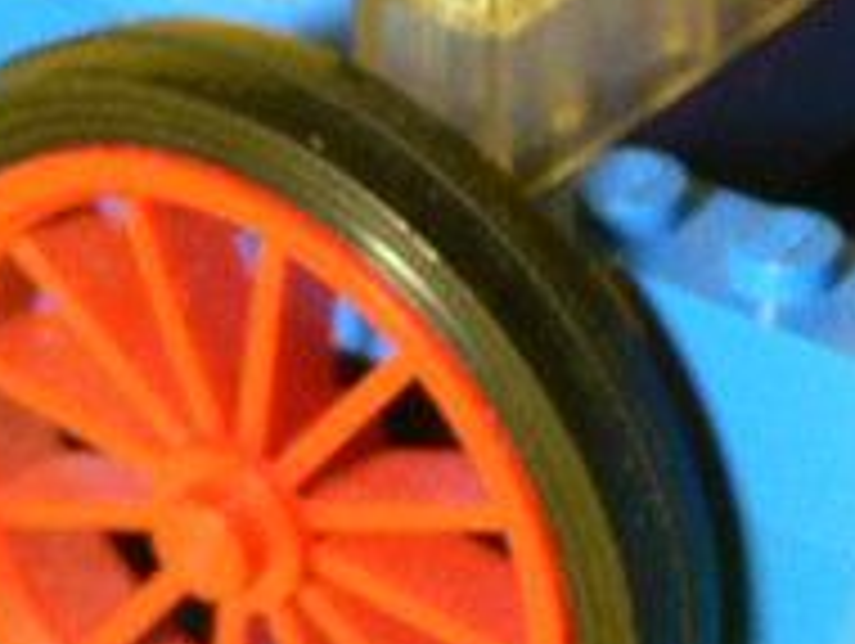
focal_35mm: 242
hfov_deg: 8.0
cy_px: 68
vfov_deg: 6.1
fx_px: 5985
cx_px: 1233
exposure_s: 1/8
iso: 100
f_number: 3.2
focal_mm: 12
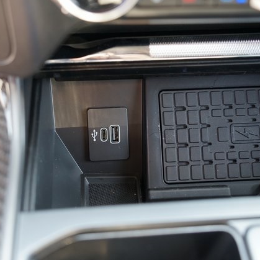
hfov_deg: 35.3
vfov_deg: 35.4
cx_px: 120
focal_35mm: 48
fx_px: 408
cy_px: 128
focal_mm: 37
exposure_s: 1/60
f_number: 4
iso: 800
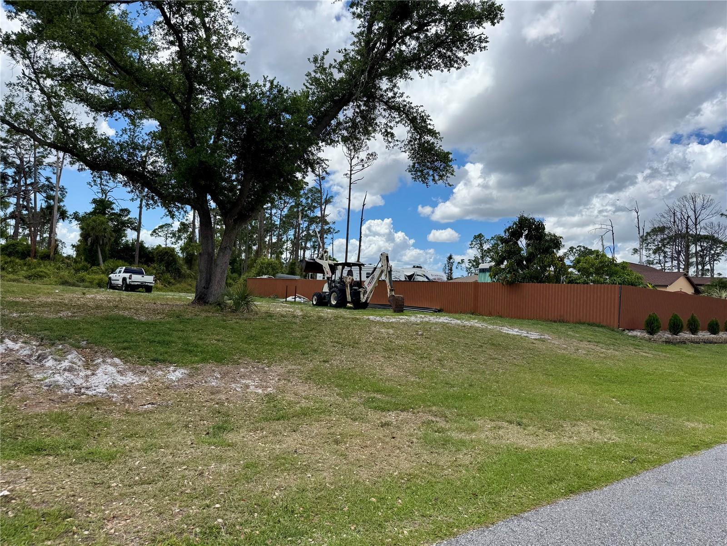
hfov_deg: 71.6
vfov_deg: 56.8
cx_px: 364
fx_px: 504
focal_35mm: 24
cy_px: 273
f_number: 1.78
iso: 80
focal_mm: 6.76
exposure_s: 1/4950
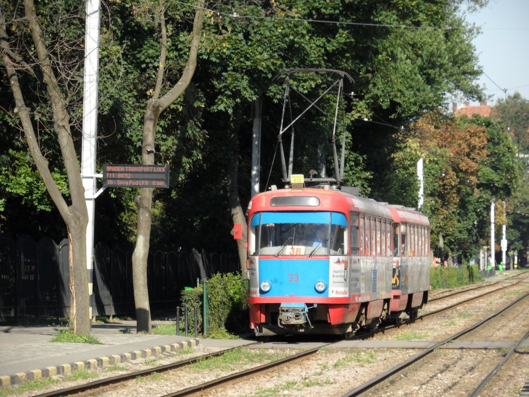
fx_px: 2751
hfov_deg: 11.0
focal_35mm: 180
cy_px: 198
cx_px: 264
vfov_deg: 8.2
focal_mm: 29.7
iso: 80
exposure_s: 1/350
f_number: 4.4
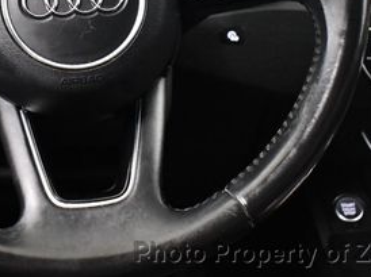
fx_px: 867
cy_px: -11
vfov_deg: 17.7
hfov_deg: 24.0
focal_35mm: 81
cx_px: 118
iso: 3200
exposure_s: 1/60
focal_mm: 18
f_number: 3.5
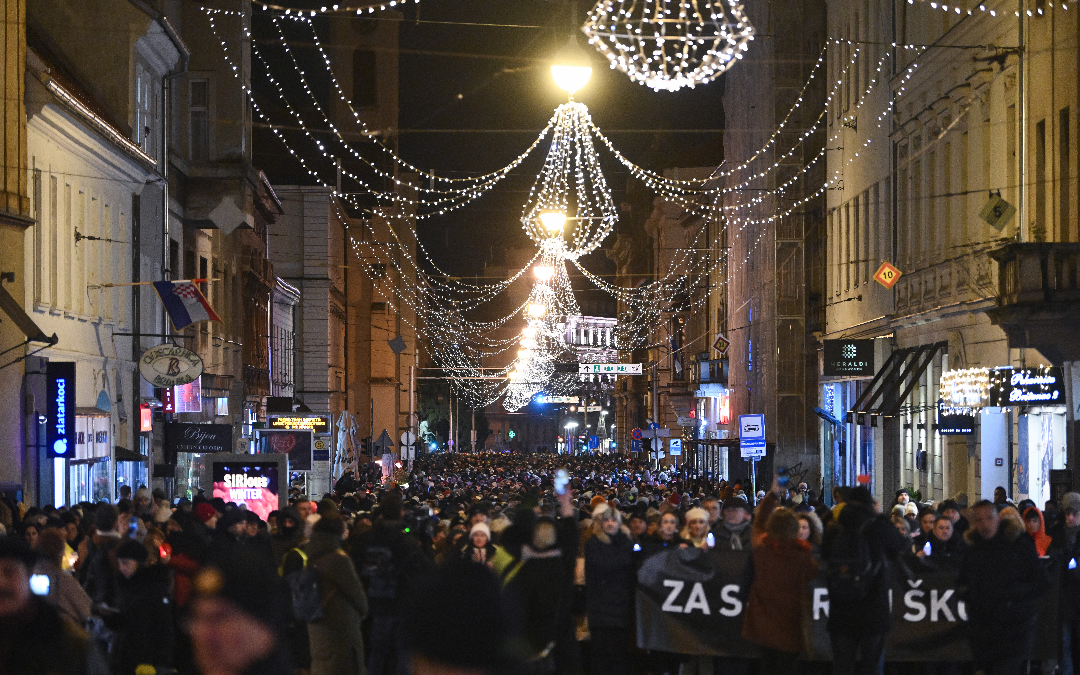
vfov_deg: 9.5
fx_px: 4062
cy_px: 354
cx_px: 540
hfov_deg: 15.1
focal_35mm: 138
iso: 5000
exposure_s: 1/100
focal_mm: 135
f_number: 2.8
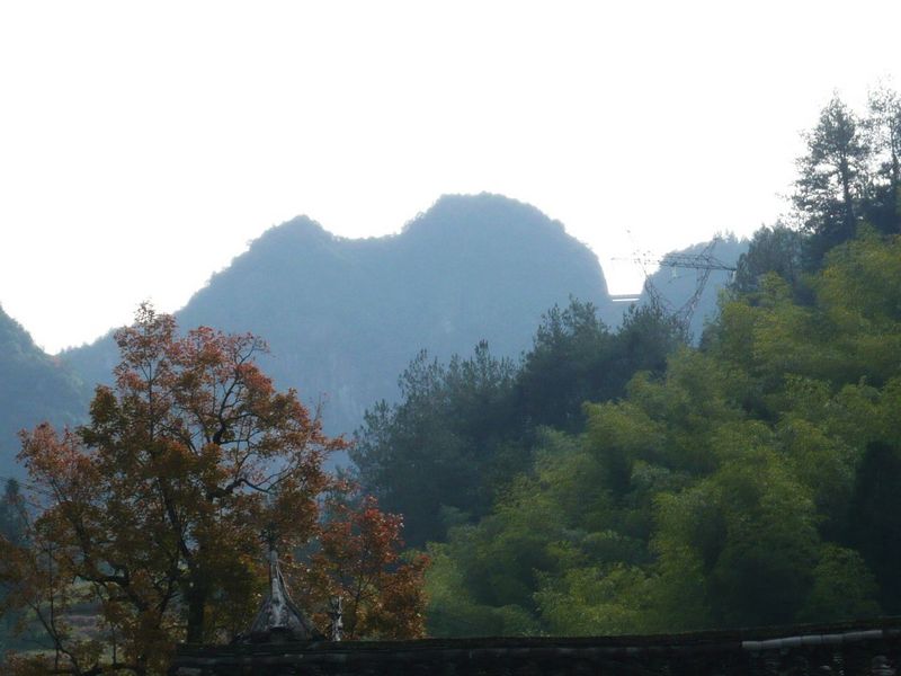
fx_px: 3878
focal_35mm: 149
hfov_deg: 13.3
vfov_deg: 10.0
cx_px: 450
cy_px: 338
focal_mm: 16.4
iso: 100
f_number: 5.6
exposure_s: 1/400
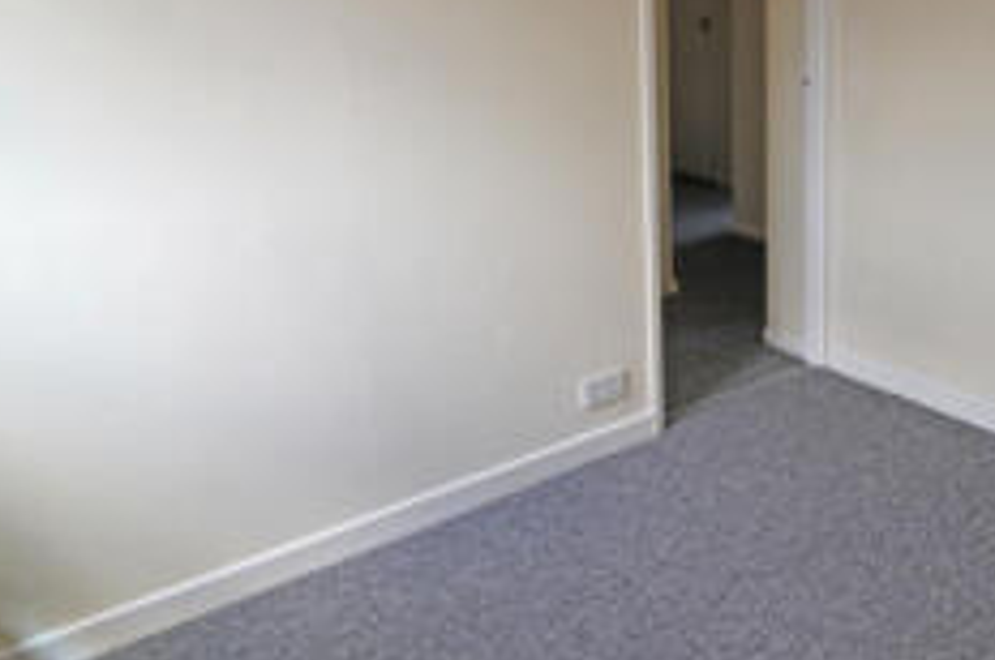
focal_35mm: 37
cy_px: 148
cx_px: 781
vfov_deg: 34.9
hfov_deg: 49.3
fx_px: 1021
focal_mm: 18
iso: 500
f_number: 4
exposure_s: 1/160
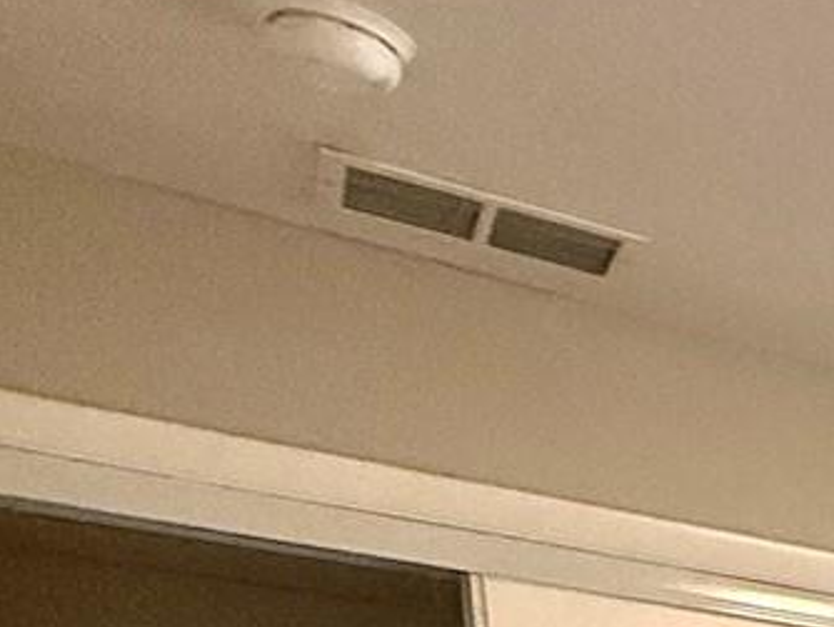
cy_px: 1306
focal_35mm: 67
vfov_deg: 16.1
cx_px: 1636
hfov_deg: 19.0
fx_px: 1615
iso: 400
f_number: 2.2
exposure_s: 1/120
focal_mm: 2.22
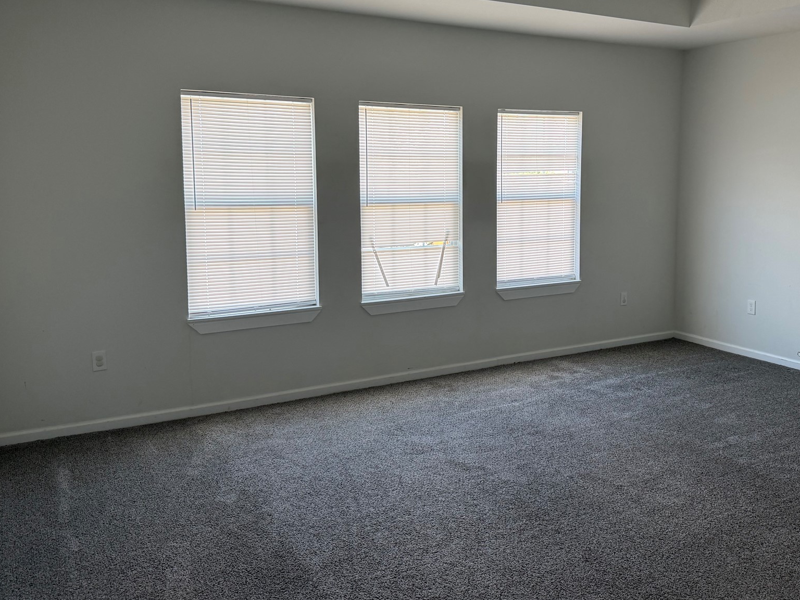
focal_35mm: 32
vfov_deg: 44.0
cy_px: 248
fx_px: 740
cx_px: 465
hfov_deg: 56.5
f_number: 1.78
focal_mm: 6.76
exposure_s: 1/137
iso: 125
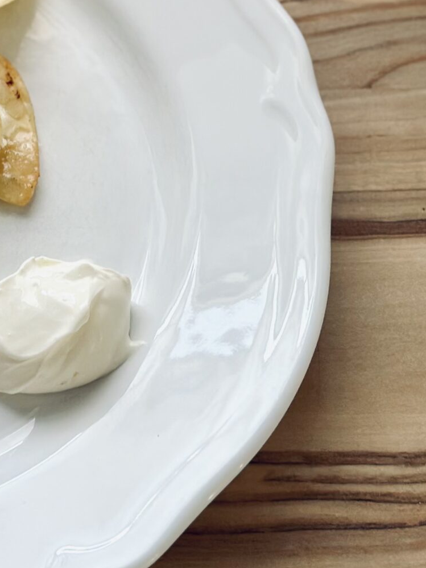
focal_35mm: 123
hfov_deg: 11.8
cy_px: 7
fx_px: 2019
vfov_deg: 15.7
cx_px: -98
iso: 100
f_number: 1.78
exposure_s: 1/121
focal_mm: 6.86
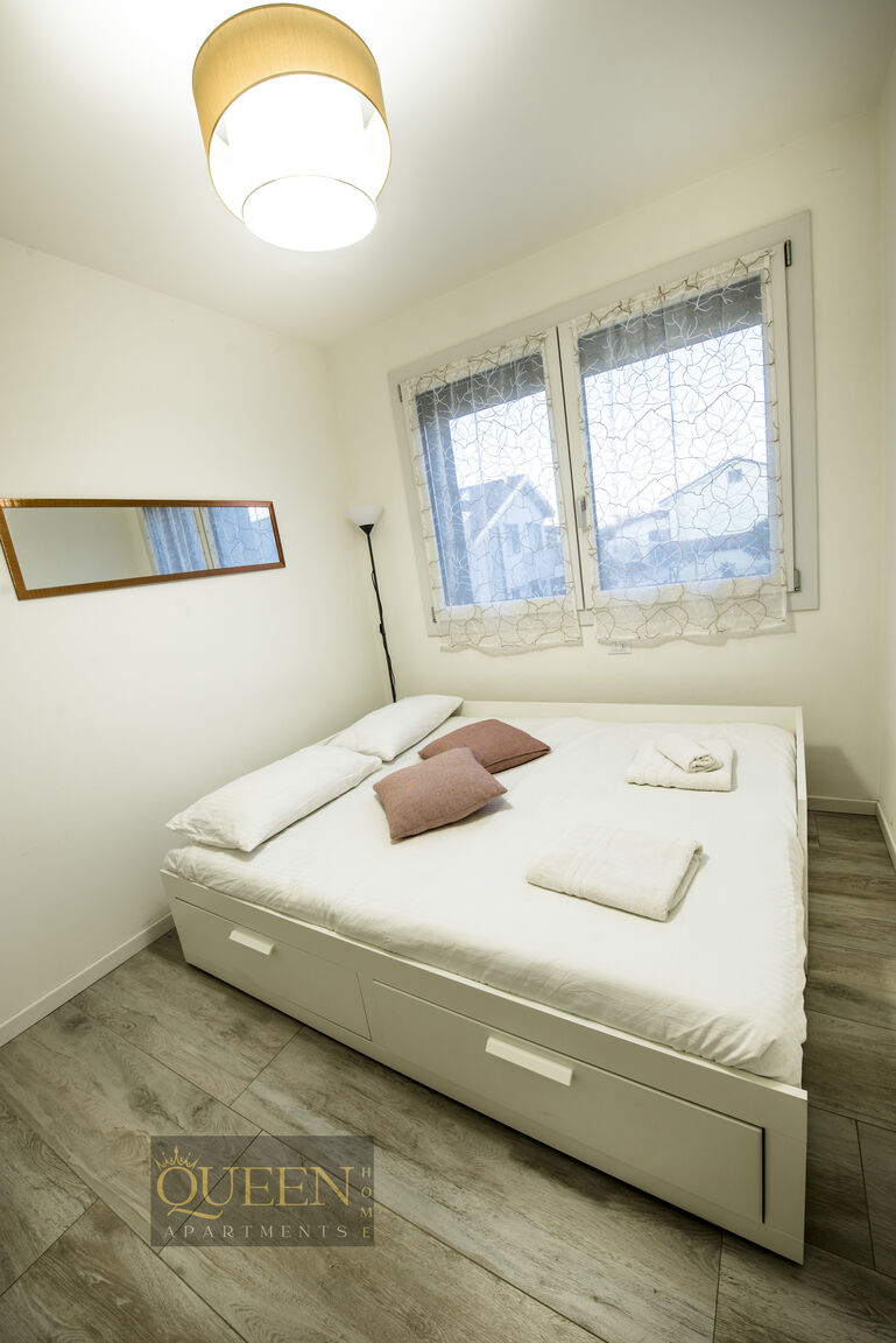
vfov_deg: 104.2
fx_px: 522
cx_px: 448
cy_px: 672
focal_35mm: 14
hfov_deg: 81.3
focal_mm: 14
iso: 125
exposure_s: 1/6
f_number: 8
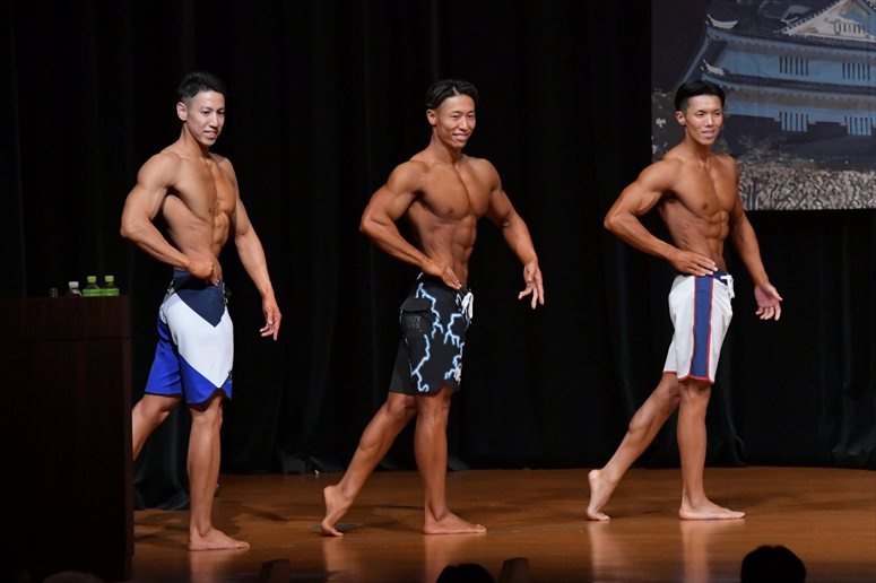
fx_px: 6202
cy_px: 292
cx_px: 438
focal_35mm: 255
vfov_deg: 5.4
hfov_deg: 8.1
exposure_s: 1/400
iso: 5000
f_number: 5.6
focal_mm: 170
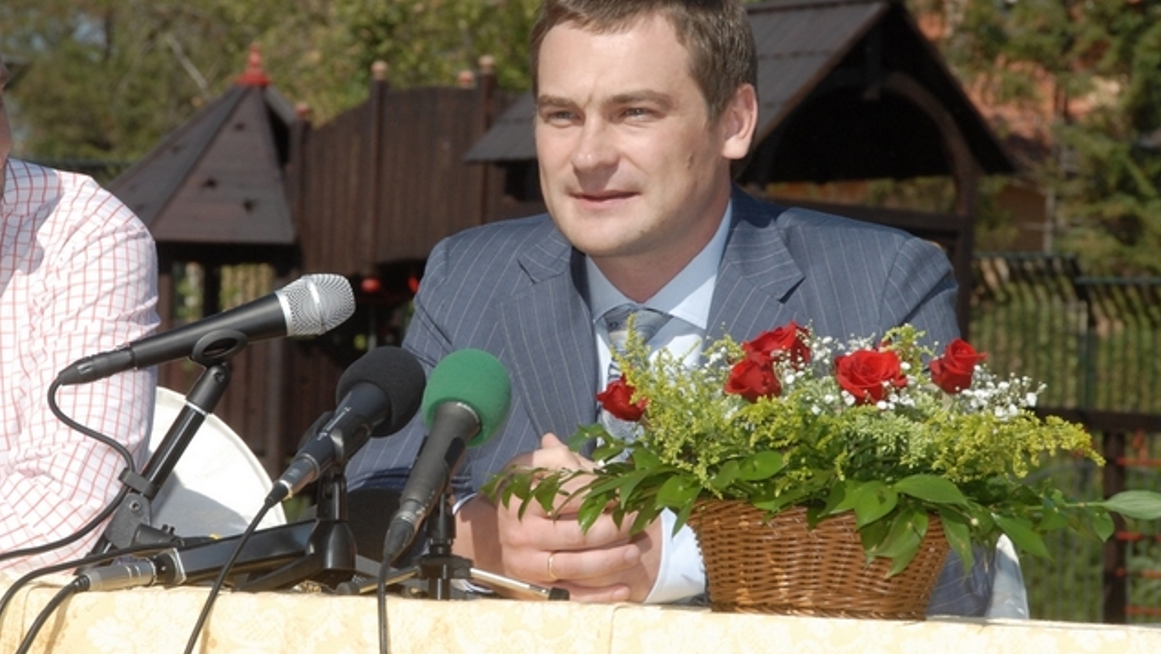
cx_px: 580
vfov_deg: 5.7
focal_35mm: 214
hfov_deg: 10.1
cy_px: 276
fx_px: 6575
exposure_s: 1/250
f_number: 18
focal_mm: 135
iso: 400
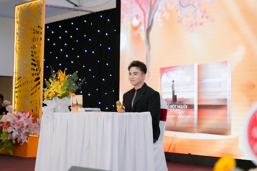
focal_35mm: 70
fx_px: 500
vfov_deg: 19.4
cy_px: 86
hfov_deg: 28.8
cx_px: 128
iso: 400
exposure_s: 1/100
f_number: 2.8
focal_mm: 70
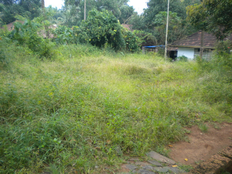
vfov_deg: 40.7
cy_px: 87
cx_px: 116
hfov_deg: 52.6
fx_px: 235
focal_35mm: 35
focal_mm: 6.3
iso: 113
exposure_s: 1/107
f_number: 3.1
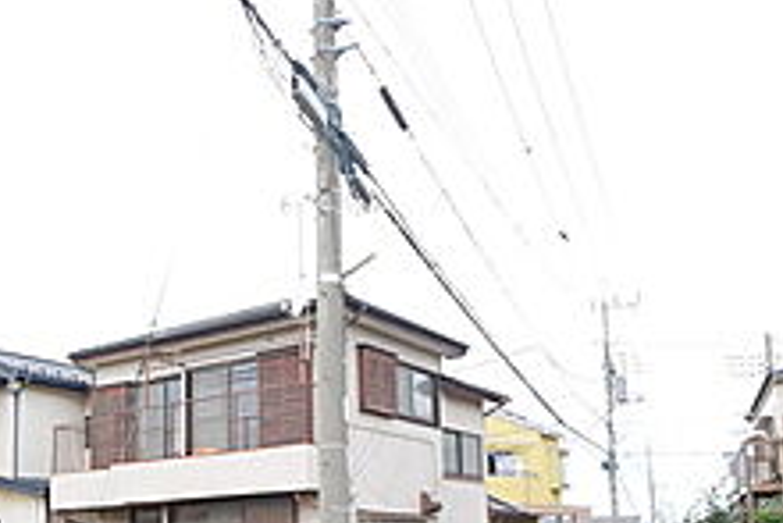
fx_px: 890
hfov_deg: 47.0
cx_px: 285
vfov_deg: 31.3
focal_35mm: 41
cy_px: 464
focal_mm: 15
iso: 400
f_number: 8
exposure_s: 1/250
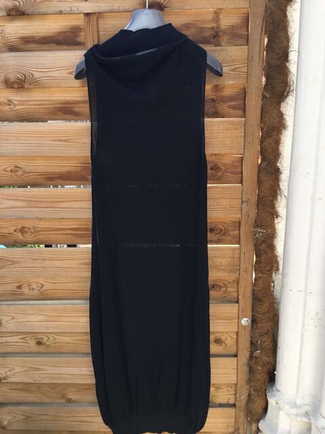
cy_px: 217
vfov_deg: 58.4
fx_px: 388
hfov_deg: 45.4
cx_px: 162
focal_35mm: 31
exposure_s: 1/255
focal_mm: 3.3
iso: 25
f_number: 2.4
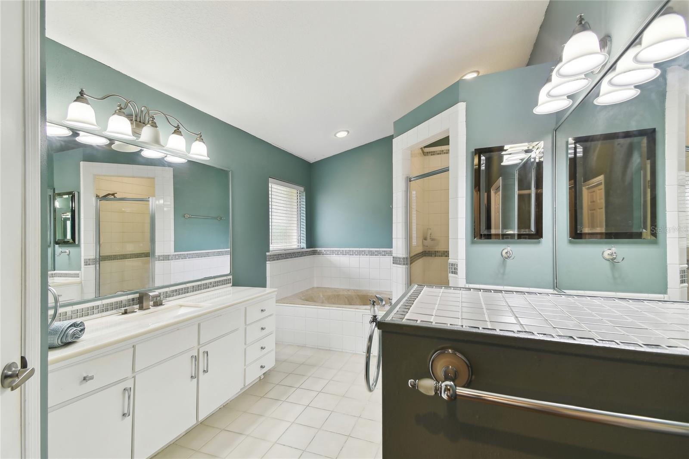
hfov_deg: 100.4
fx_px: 287
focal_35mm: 15
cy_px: 230
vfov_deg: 77.3
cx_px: 344
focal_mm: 10
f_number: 7.1
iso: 100
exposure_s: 1/15
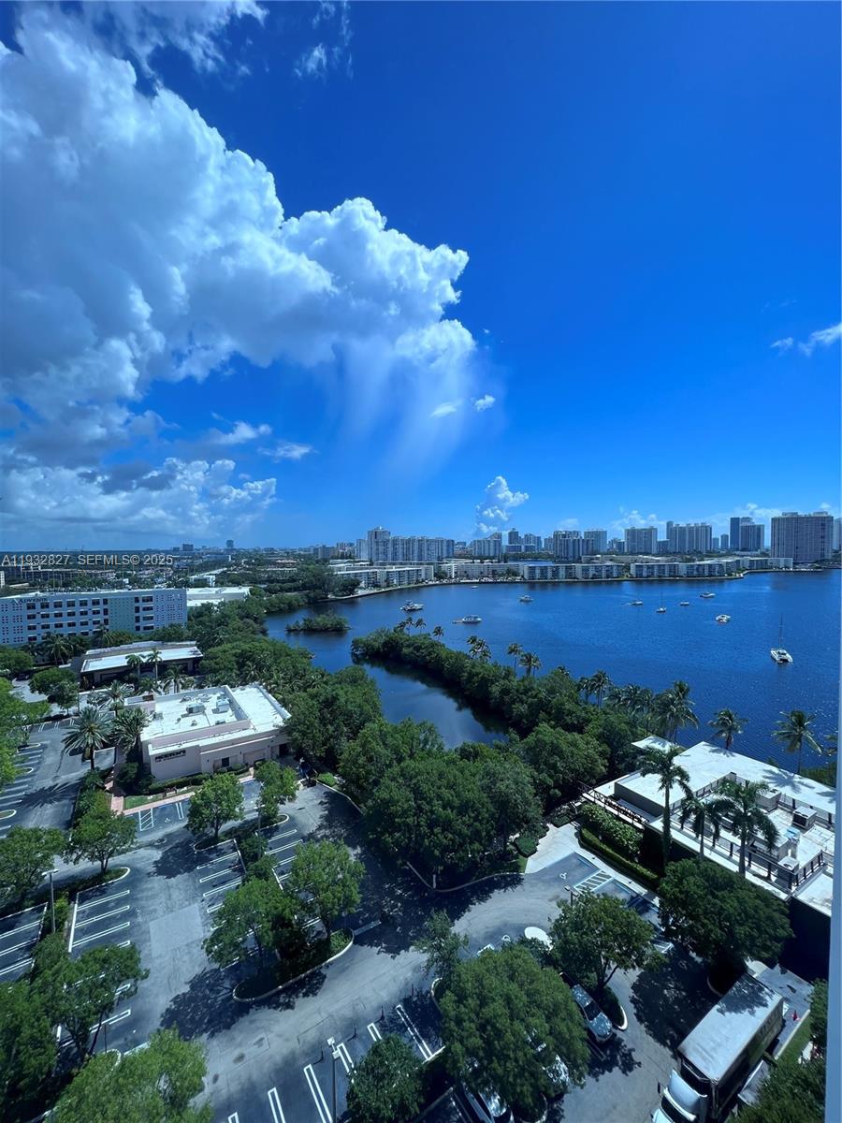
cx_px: 421
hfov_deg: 89.9
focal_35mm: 13
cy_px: 562
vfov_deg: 106.2
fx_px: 422
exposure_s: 1/1325
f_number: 1.8
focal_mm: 1.57
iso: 32
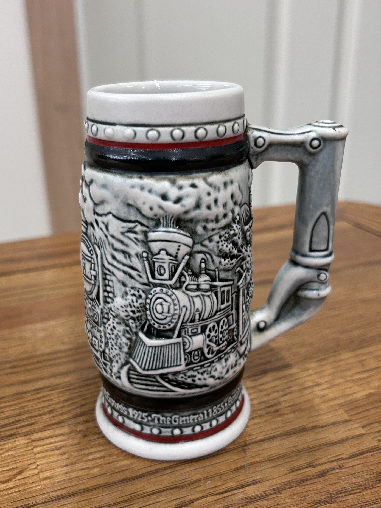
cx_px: 190
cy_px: 254
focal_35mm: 26
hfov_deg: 53.1
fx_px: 382
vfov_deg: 67.3
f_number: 1.5
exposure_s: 1/120
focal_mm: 5.7
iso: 125
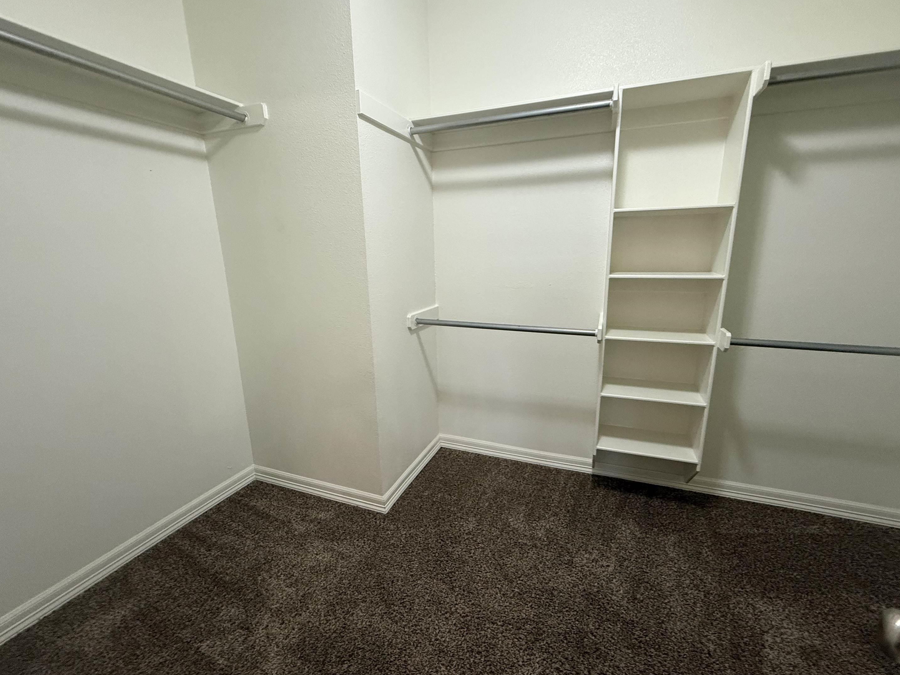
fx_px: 390
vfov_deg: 81.7
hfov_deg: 98.1
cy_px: 337
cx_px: 472
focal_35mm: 15
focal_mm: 2.22
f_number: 2.2
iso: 320
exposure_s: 1/60
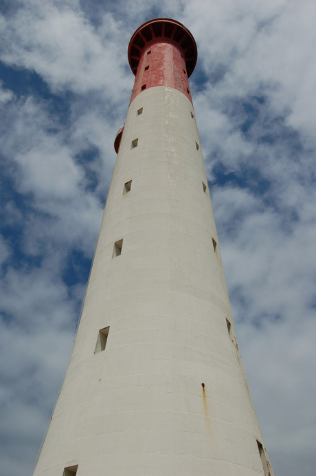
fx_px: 396
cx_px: 158
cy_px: 238
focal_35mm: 30
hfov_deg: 43.5
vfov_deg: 62.0
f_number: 13
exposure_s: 1/640
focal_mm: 20
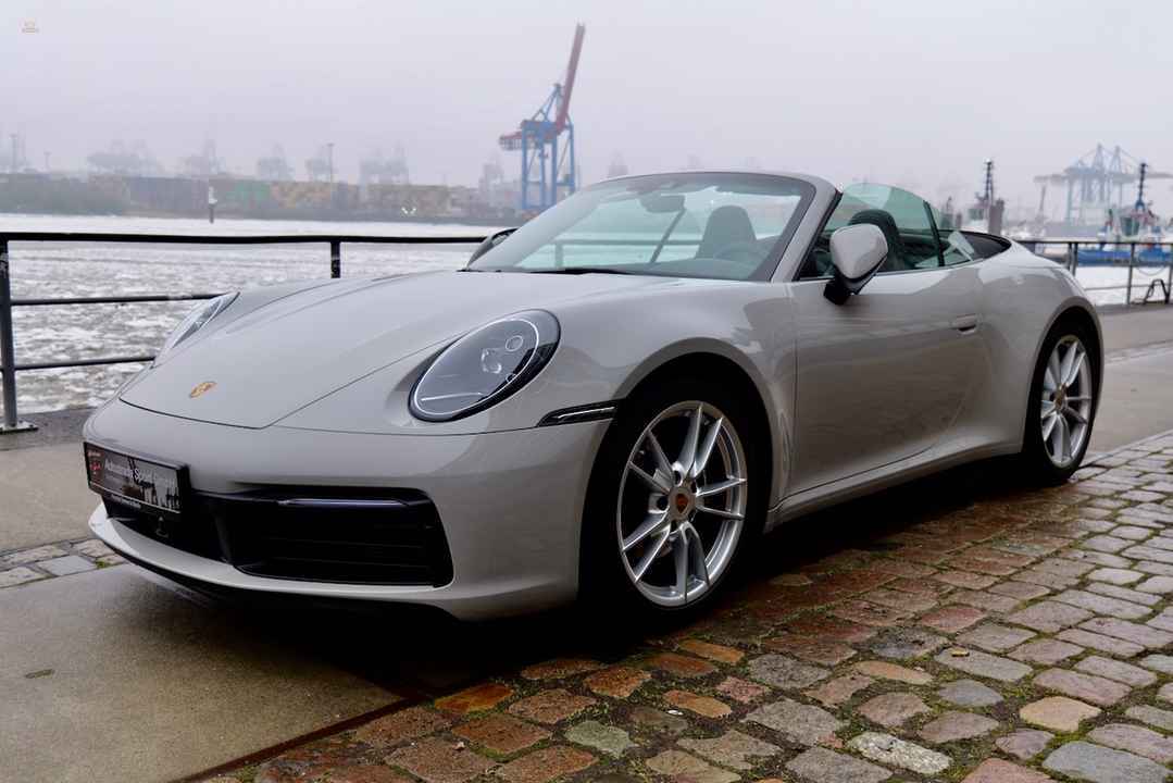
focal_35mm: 34
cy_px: 392
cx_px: 586
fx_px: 1108
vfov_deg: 38.9
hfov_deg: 55.8
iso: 125
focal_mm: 34
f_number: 4.4
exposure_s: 1/60
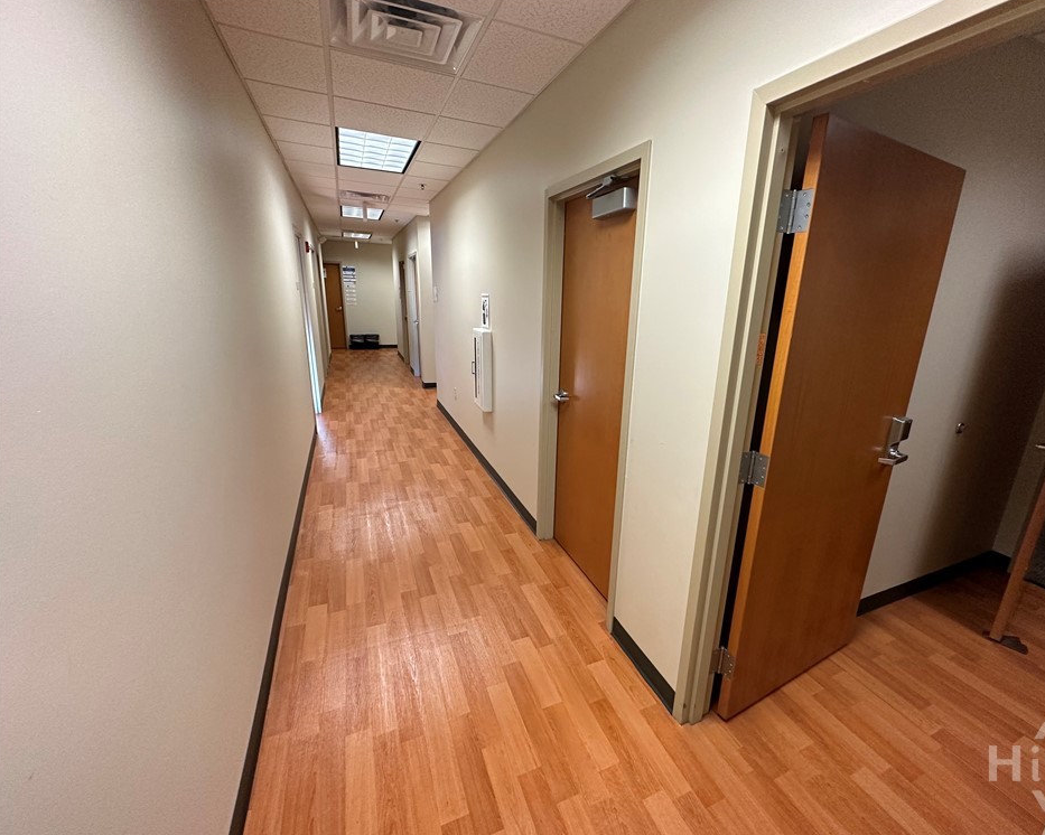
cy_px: 423
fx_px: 464
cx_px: 569
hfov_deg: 96.6
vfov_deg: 84.0
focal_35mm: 15
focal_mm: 2.22
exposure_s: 1/120
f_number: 2.2
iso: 250
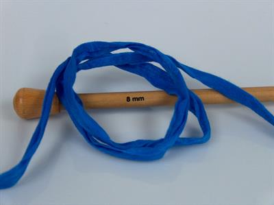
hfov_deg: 31.7
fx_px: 482
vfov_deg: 24.0
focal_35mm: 61
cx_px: 137
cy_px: 102
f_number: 2.9
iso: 132
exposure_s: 1/118
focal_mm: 12.53
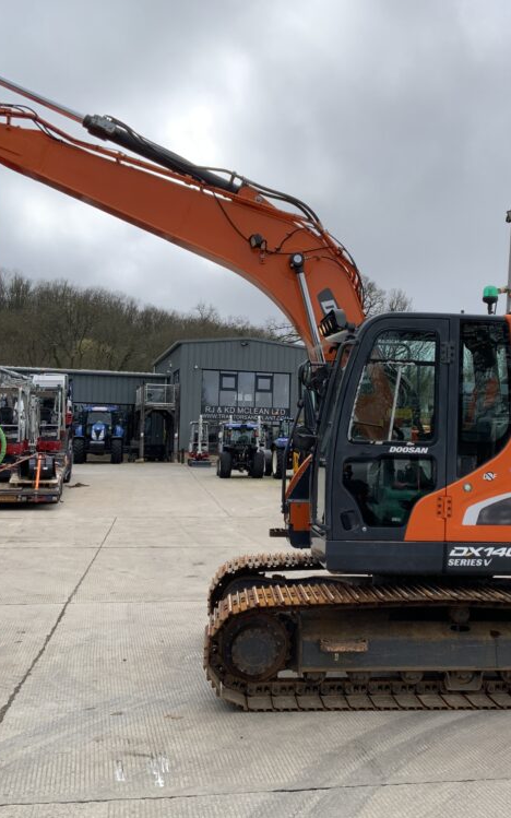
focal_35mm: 42
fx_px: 936
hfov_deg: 30.3
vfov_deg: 47.2
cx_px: 337
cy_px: 402
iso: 16
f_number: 1.8
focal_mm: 3
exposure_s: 1/898
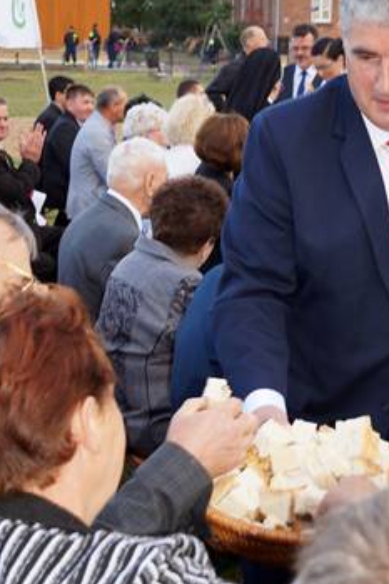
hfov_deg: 18.9
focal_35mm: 72
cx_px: 260
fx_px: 1168
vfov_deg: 28.1
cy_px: 299
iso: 100
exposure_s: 1/80
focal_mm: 28
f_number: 5
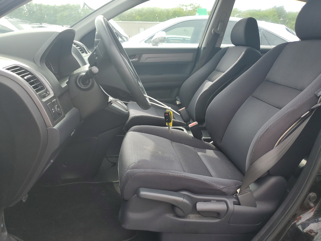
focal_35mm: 26
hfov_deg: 67.3
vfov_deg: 53.1
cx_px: 160
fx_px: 241
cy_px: 120
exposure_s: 1/400
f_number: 1.5
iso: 50
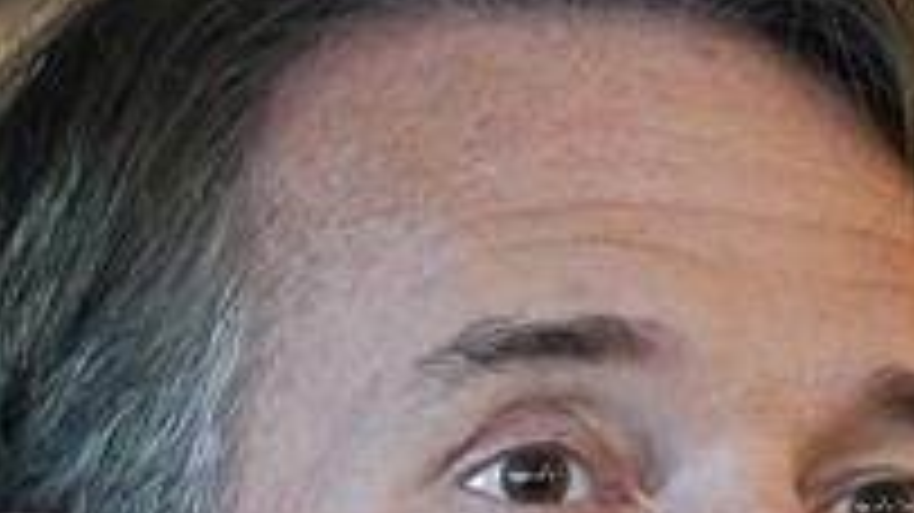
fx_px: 11023
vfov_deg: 2.7
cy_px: 740
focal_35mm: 455
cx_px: 734
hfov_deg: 4.7
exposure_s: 1/125
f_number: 5
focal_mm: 136
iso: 6400
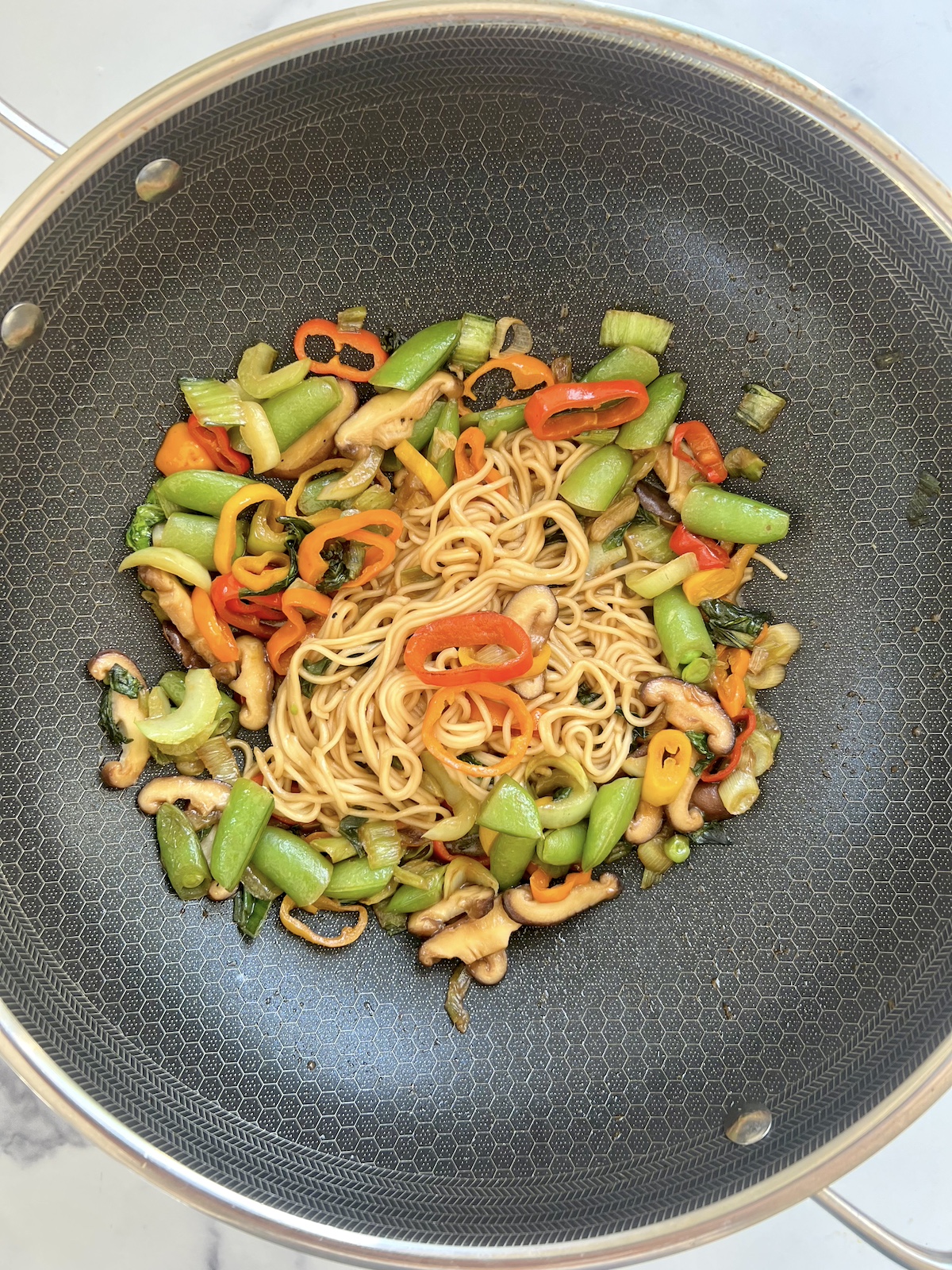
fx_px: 953
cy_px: 635
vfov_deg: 67.3
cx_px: 476
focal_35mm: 26
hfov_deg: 53.1
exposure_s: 1/121
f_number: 1.5
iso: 80
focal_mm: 5.7
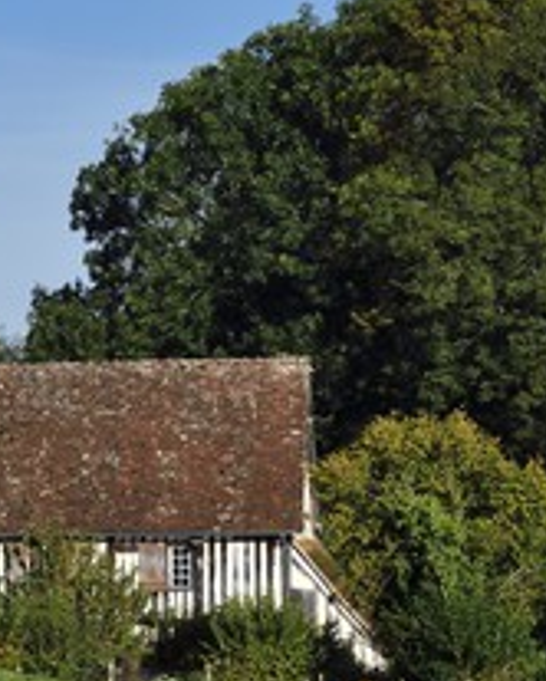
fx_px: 6898
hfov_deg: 4.5
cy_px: 424
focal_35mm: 342
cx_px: -92
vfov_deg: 5.6
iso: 200
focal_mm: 180
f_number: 11
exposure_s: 1/320
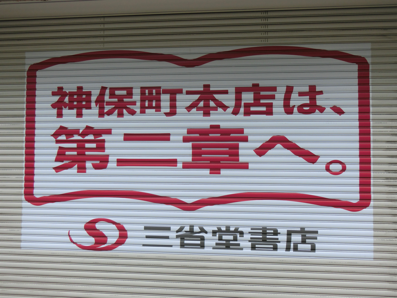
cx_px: 198
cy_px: 149
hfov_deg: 42.1
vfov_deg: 32.2
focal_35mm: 45
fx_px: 516
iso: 80
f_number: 4.4
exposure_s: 1/250
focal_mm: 8
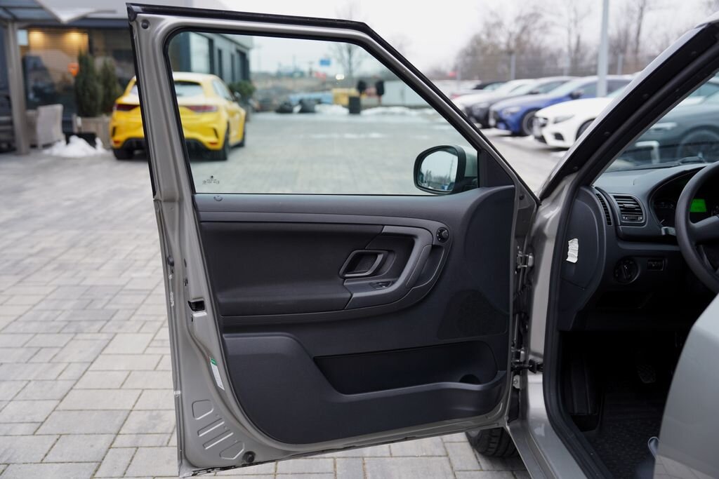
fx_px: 699
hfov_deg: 54.4
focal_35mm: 35
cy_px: 240
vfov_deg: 37.9
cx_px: 360
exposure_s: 1/40
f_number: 2.8
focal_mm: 35
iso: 250
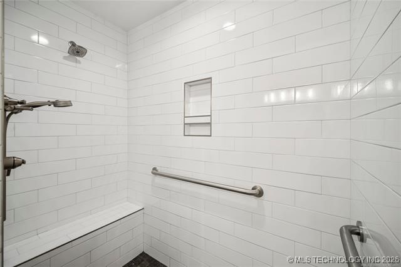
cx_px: 200
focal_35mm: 14
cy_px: 134
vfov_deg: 81.1
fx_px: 156
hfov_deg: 104.3
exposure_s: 1/13
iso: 640
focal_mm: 14
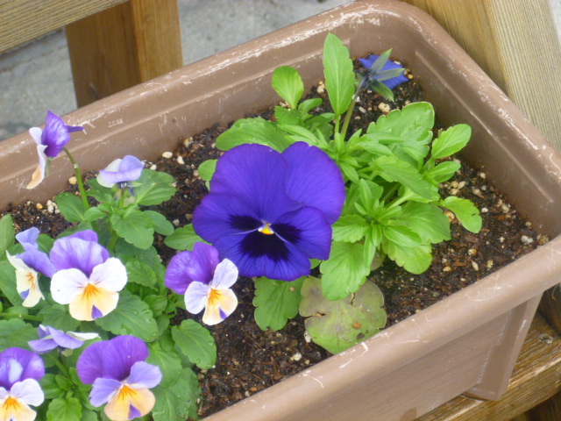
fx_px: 1734
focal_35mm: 107
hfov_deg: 18.4
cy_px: 210
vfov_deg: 13.8
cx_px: 280
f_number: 5.4
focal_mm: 19.1
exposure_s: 1/80
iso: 250
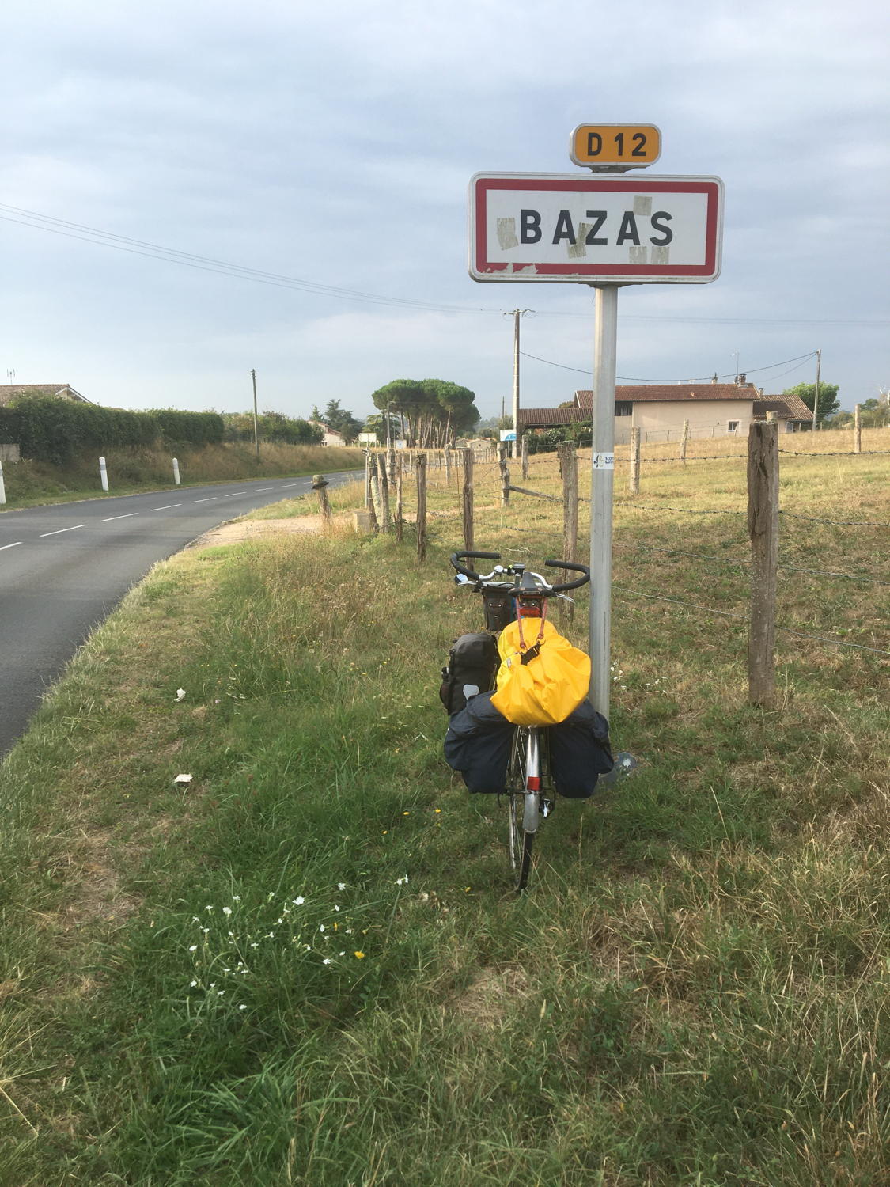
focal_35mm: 29
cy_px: 594
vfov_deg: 61.7
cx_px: 445
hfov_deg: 48.2
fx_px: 994
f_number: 2.2
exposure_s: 1/519
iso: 25
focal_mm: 4.15
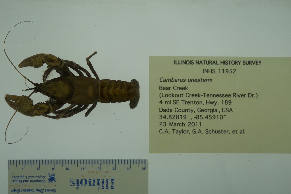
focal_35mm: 60
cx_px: 146
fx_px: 485
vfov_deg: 22.6
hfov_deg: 33.4
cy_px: 97
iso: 50
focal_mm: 60
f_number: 9
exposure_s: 1/100
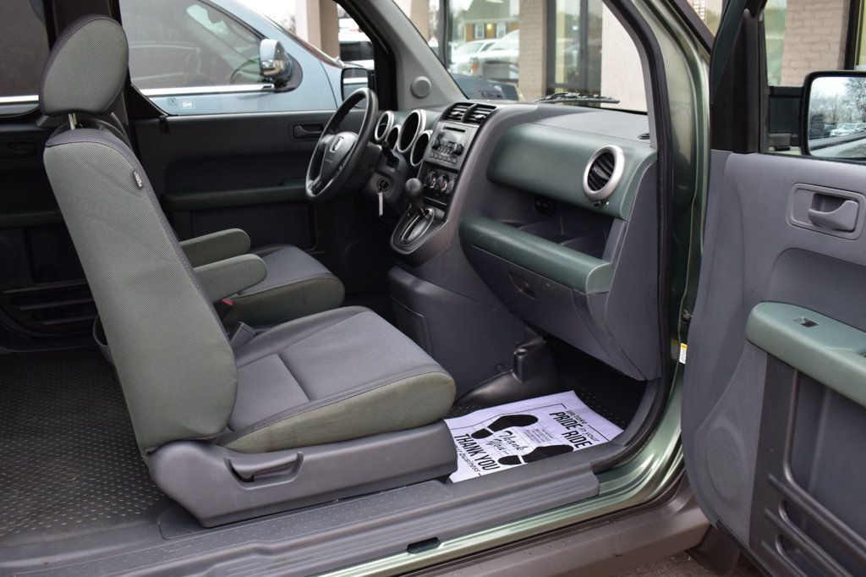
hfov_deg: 55.1
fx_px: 830
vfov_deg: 38.3
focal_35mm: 34
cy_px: 288
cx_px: 433
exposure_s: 1/15
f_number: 6.3
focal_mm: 23
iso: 400
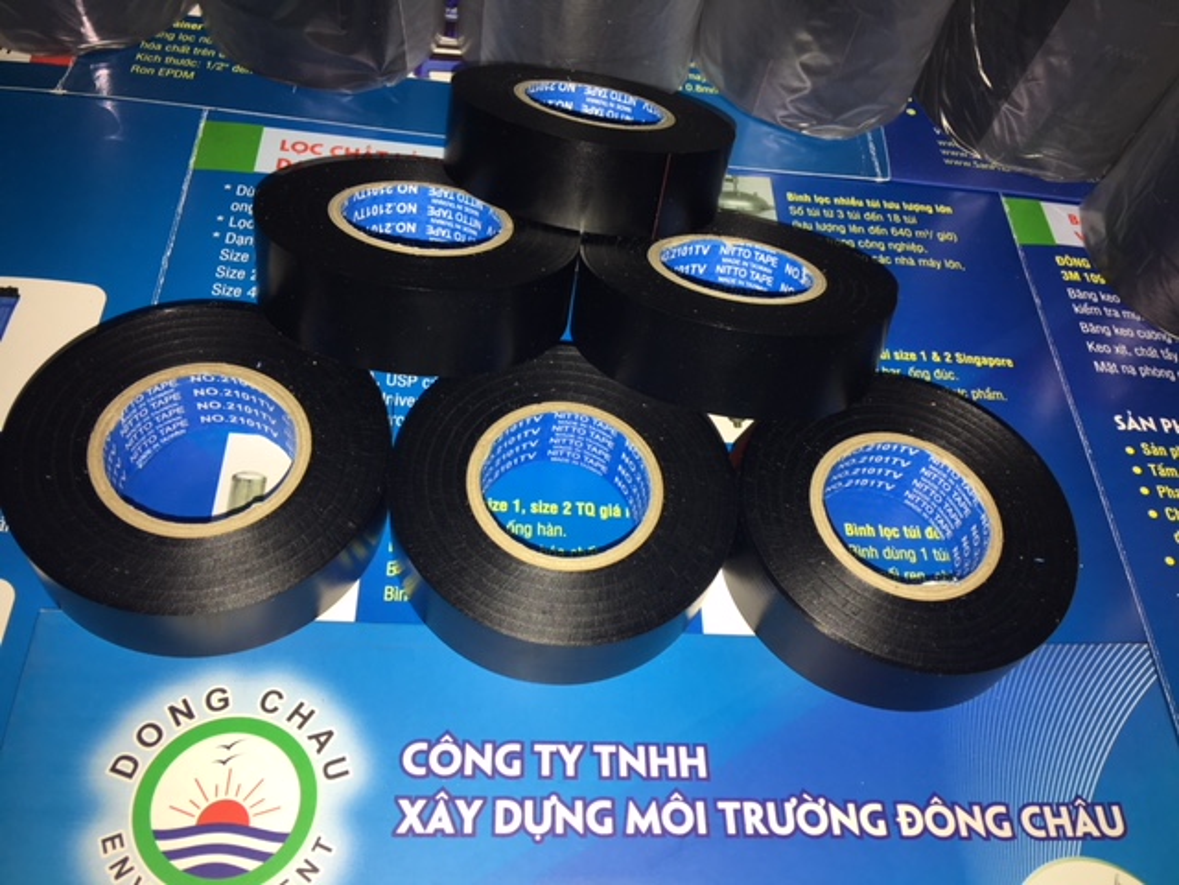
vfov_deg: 48.2
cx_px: 590
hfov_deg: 61.7
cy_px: 442
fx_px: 988
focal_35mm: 29
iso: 25
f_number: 2.2
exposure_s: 1/38
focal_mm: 4.15
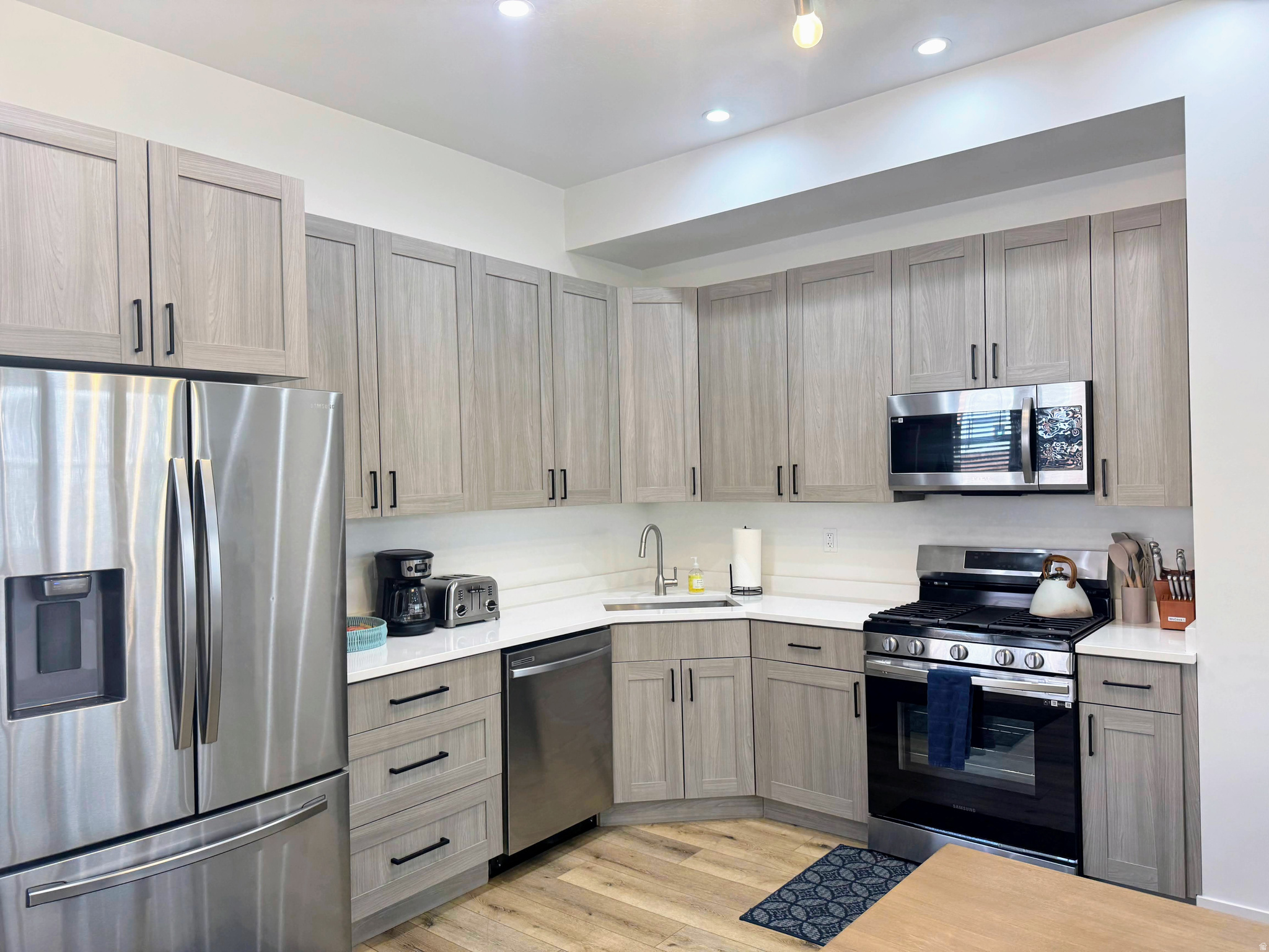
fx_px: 880
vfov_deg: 56.8
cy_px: 476
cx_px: 634
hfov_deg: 71.6
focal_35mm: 24
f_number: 1.78
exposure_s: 1/120
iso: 125
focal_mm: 6.76
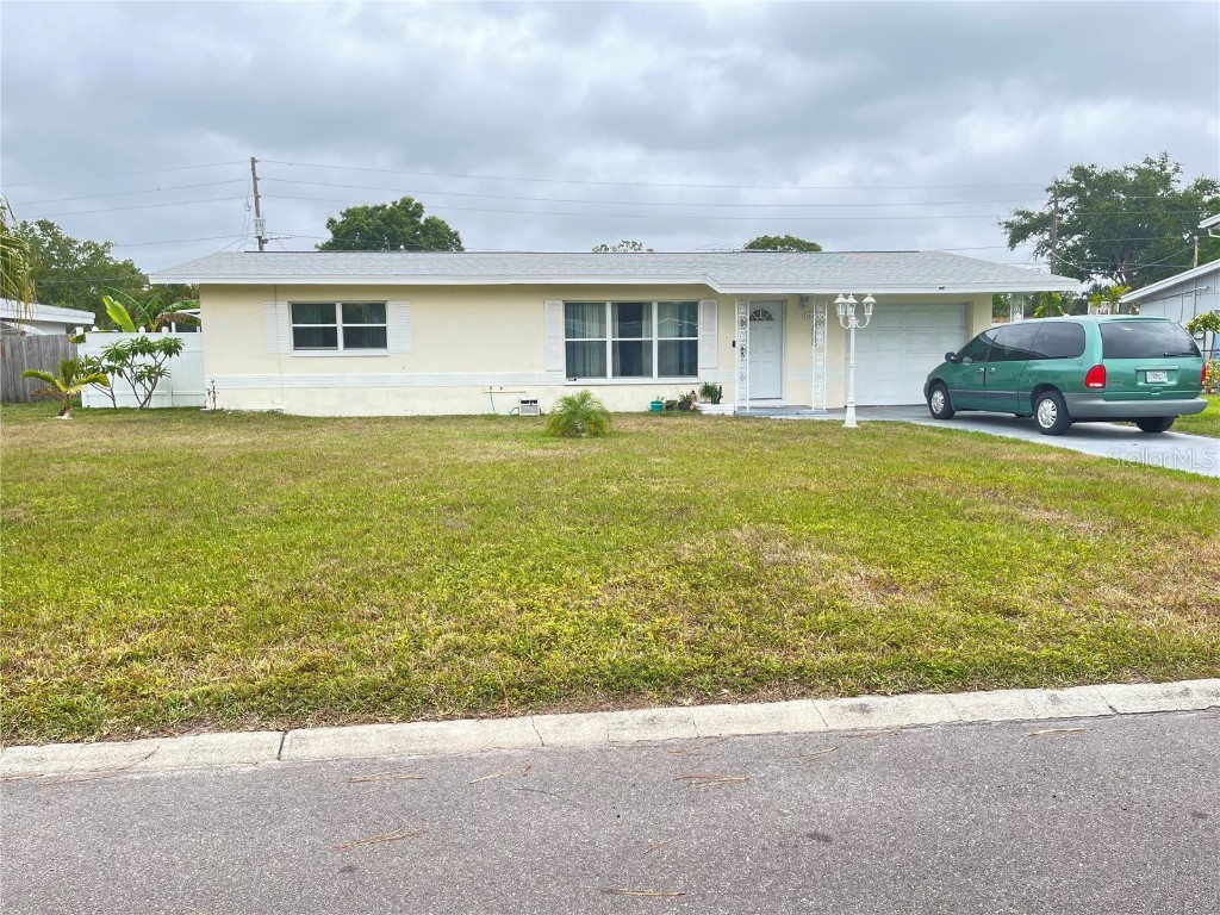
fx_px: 916
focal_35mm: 26
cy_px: 458
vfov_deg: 53.1
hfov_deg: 67.3
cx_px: 610
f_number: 1.6
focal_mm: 5.1
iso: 32
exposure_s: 1/687
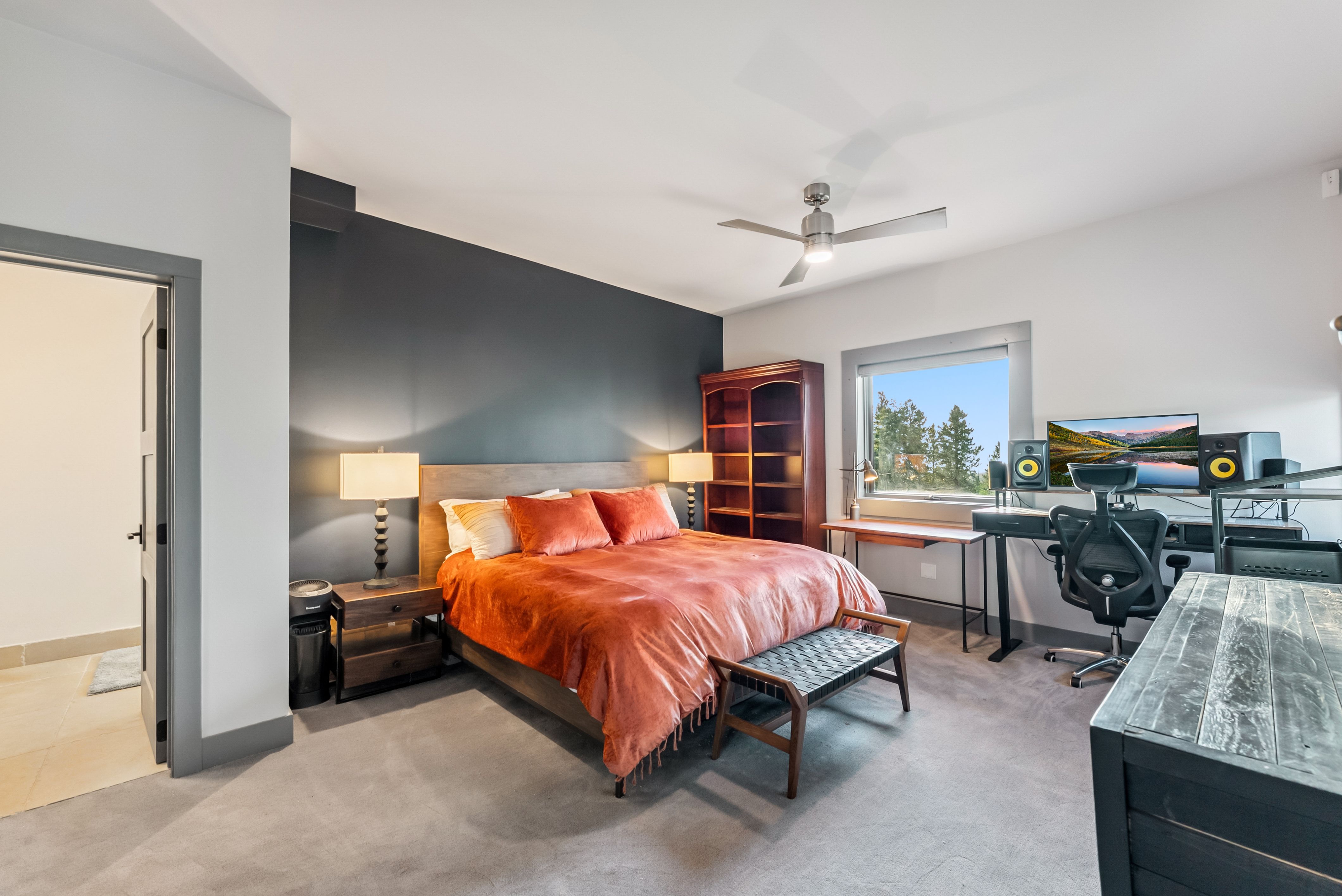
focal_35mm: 14
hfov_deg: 104.2
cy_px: 448
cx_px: 671
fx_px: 522
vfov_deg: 81.3
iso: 800
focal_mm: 14
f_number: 7.1
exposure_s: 1/10
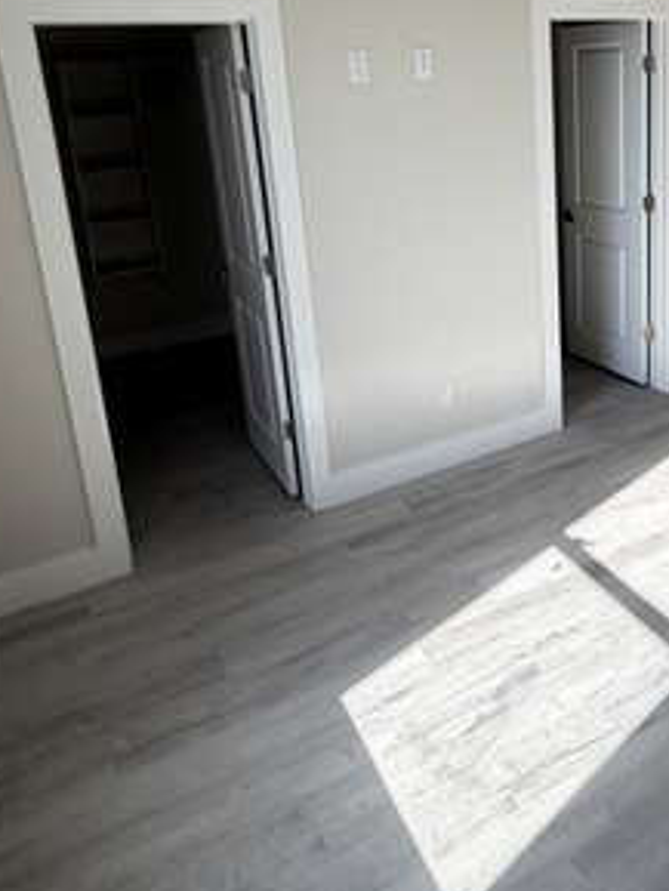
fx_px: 798
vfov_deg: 56.6
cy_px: 271
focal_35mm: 31
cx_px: 546
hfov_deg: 43.1
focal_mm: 2.22
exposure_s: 1/138
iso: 40
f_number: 2.2
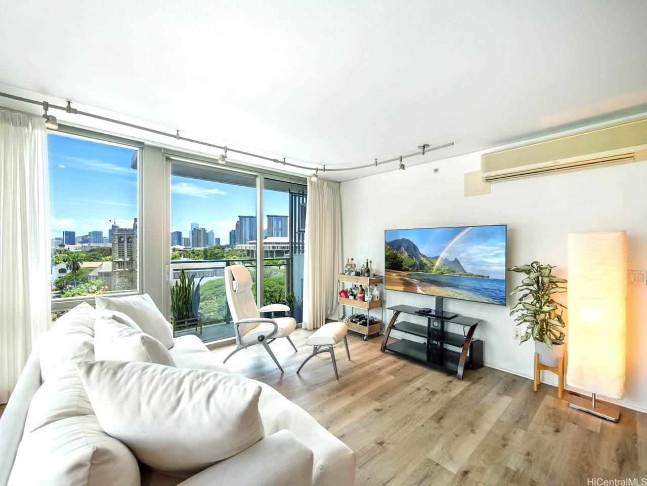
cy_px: 243
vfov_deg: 85.7
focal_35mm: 14
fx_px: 262
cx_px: 324
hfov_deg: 102.0
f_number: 4
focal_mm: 7
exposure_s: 1/1000
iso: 200
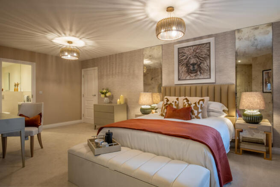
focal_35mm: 20
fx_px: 156
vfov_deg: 62.0
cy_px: 94
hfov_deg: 84.0
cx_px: 140
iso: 200
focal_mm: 13.2
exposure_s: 1
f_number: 9
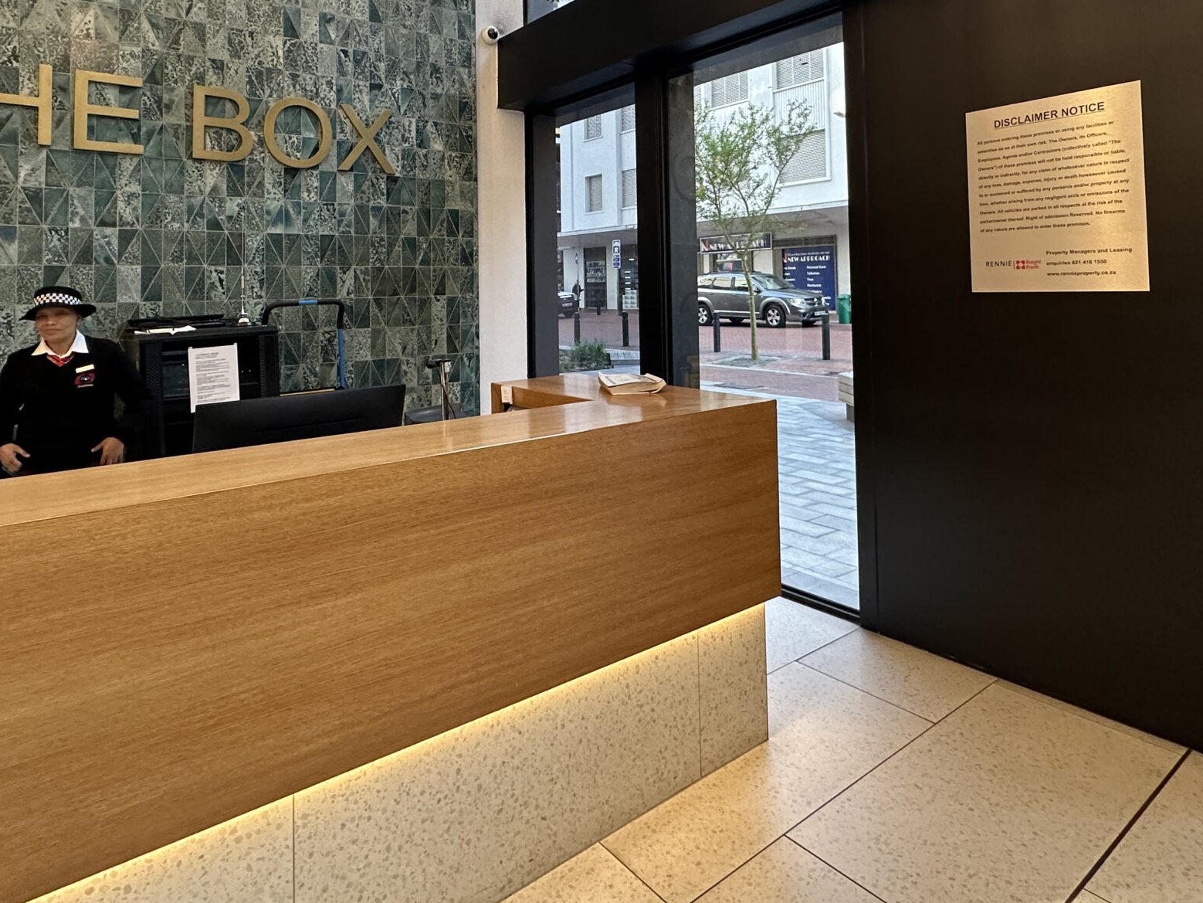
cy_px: 256
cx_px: 625
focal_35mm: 23
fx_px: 799
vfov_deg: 56.7
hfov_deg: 73.9
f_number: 2.2
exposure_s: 1/100
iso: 200
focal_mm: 2.22
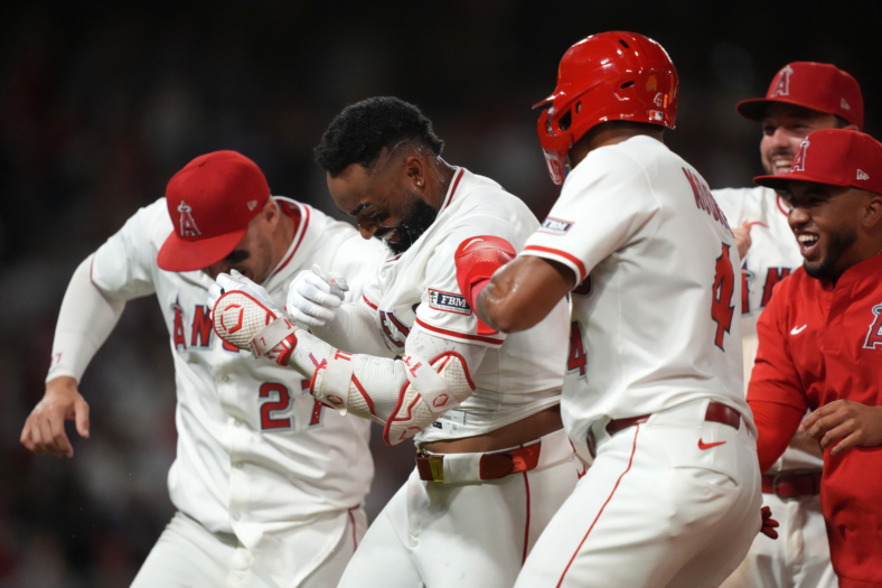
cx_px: 441
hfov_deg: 5.2
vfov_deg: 3.4
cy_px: 294
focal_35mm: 400
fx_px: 9797
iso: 6400
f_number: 2.8
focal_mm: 400
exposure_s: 1/4000
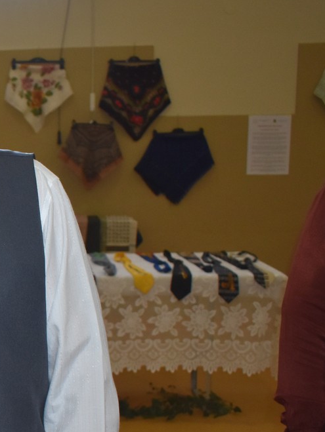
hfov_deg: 21.2
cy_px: 303
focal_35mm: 63
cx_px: -94
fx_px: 788
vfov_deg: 30.4
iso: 800
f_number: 3.5
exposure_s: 1/200
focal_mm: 18
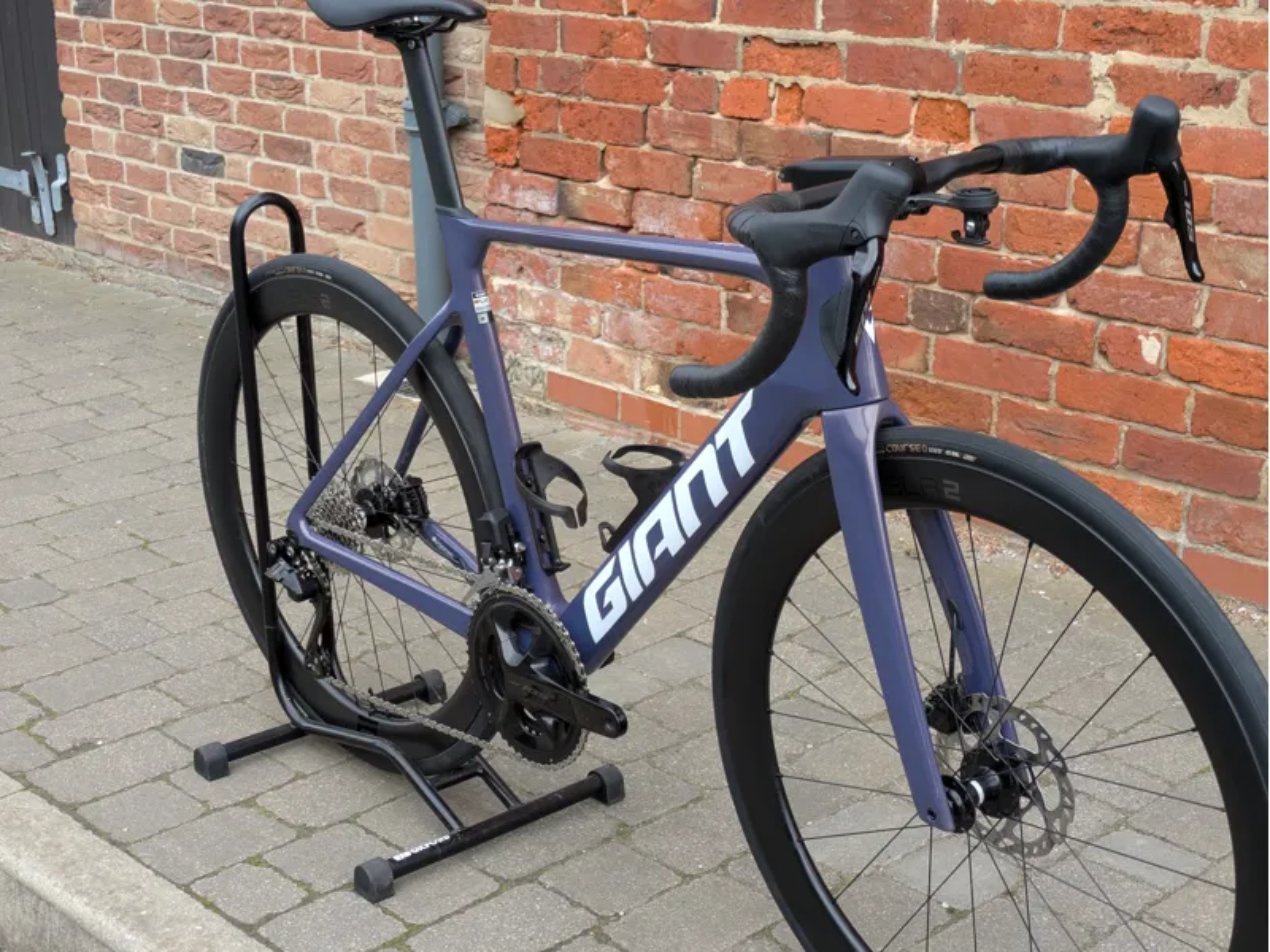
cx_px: 635
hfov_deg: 37.5
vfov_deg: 28.6
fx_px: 1871
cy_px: 476
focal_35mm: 51
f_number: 1.89
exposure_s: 1/314
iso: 46
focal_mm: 5.43
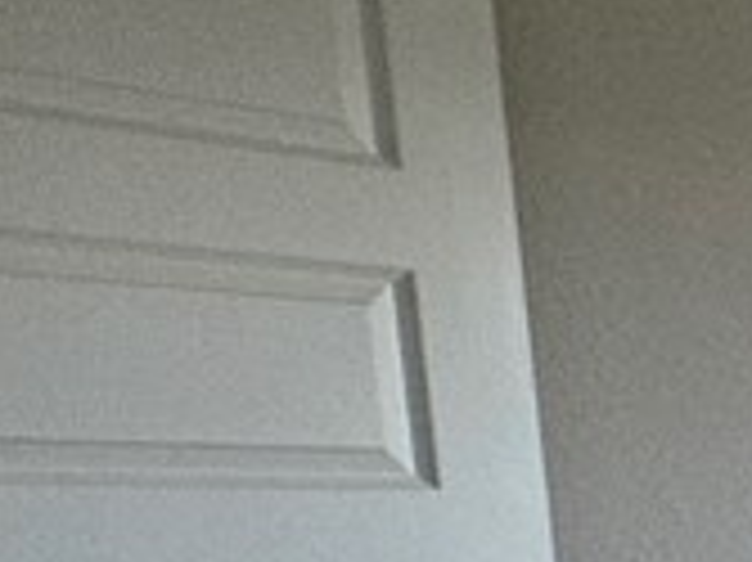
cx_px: 2184
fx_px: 1867
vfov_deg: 16.2
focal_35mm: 86
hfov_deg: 12.0
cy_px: 751
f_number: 2.2
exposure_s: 1/120
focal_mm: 2.22
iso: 100
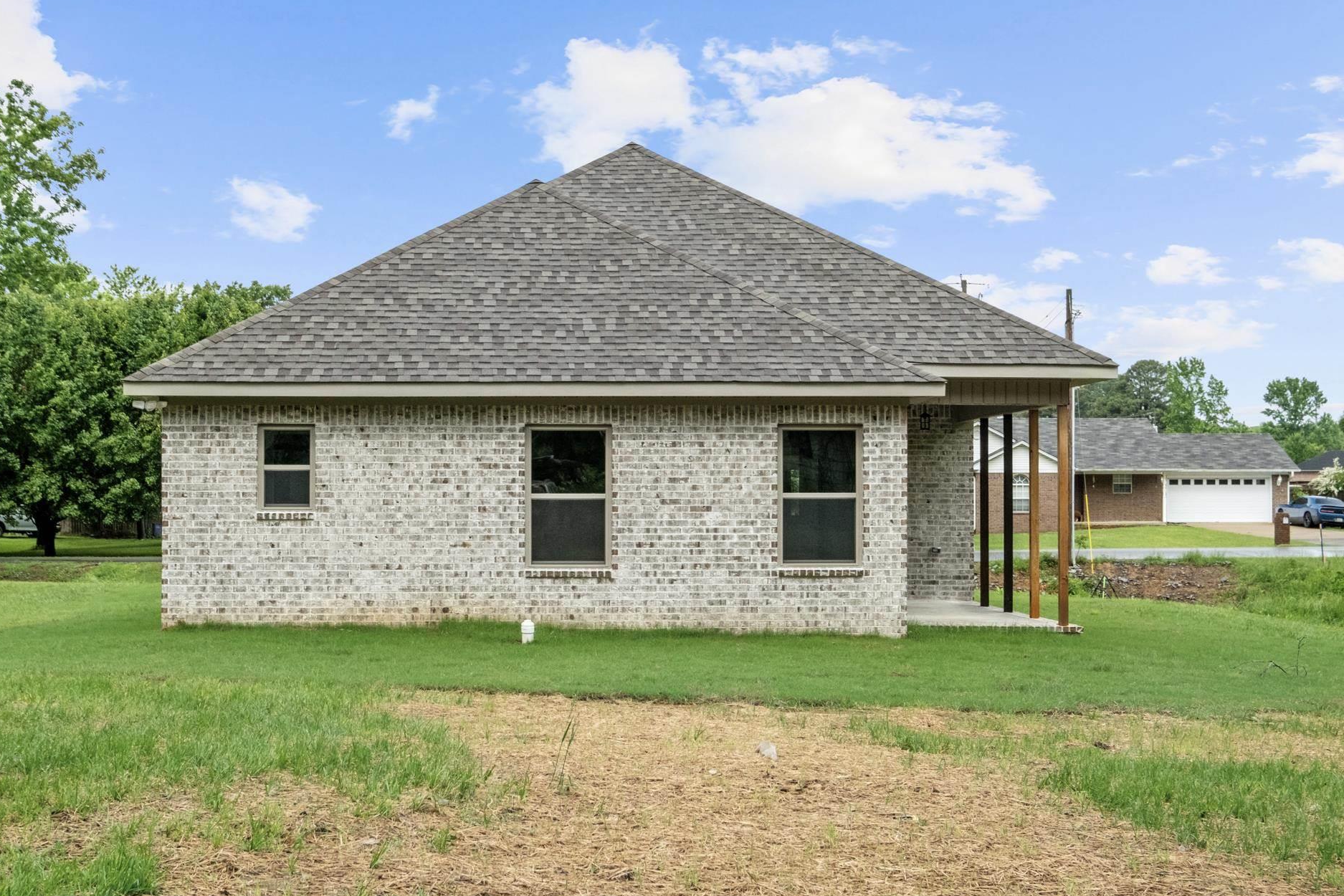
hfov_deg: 41.1
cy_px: 483
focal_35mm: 48
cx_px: 600
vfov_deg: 28.1
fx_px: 1792
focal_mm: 24
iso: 800
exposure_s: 1/200
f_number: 8
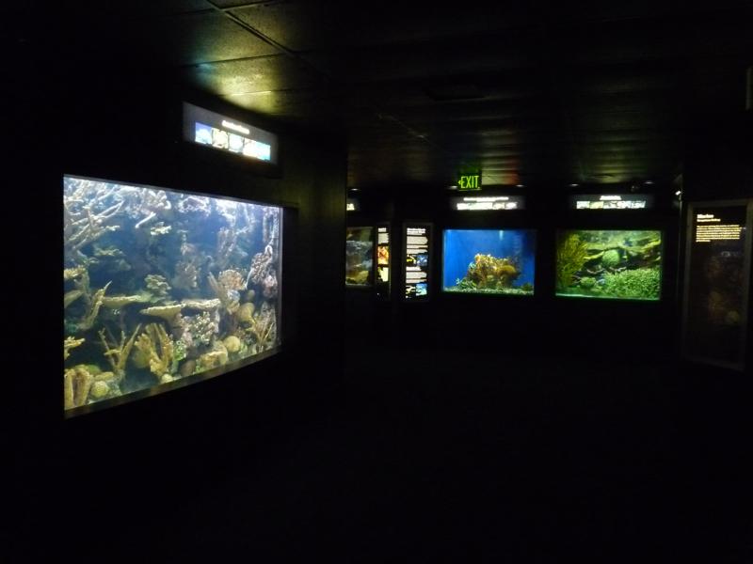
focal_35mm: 27
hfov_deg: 65.3
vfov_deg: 51.4
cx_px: 376
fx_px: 587
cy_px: 282
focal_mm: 4.8
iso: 800
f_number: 2.8
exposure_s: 1/13
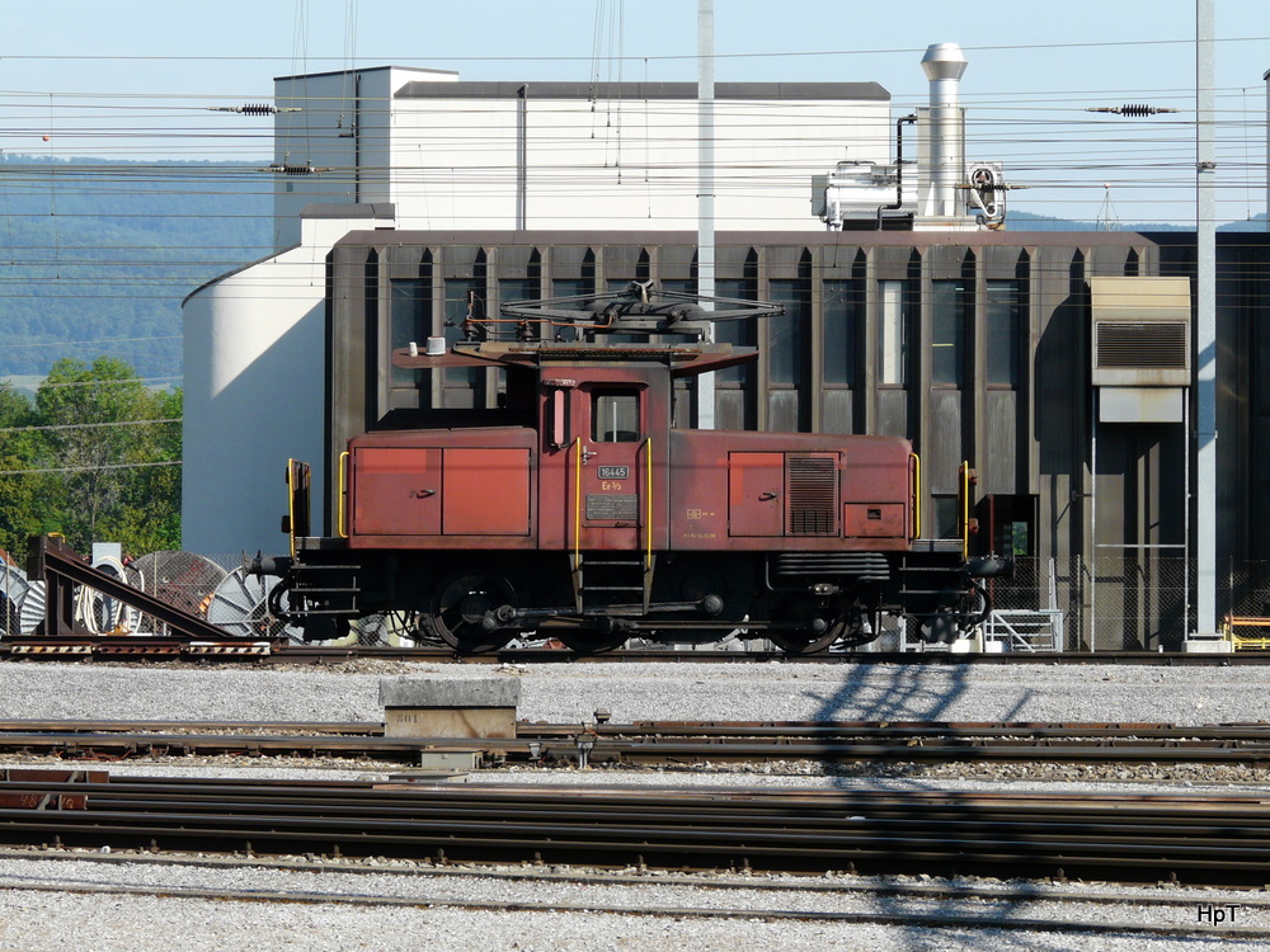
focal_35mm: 157
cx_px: 635
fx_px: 5760
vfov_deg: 9.5
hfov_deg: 12.6
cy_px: 476
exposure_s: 1/320
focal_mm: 25.9
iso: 100
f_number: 5.6
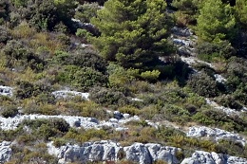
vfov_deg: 0.9
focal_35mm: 1445
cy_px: 353
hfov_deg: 1.4
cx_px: -412
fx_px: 9908
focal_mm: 250
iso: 250
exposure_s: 1/1600
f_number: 5.6
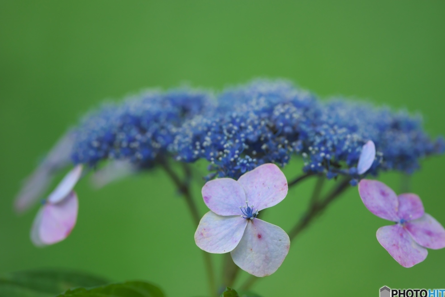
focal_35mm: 311
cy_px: 153
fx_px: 3845
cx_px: 228
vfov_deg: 4.4
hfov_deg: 6.6
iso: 400
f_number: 5.6
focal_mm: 300
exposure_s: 1/500
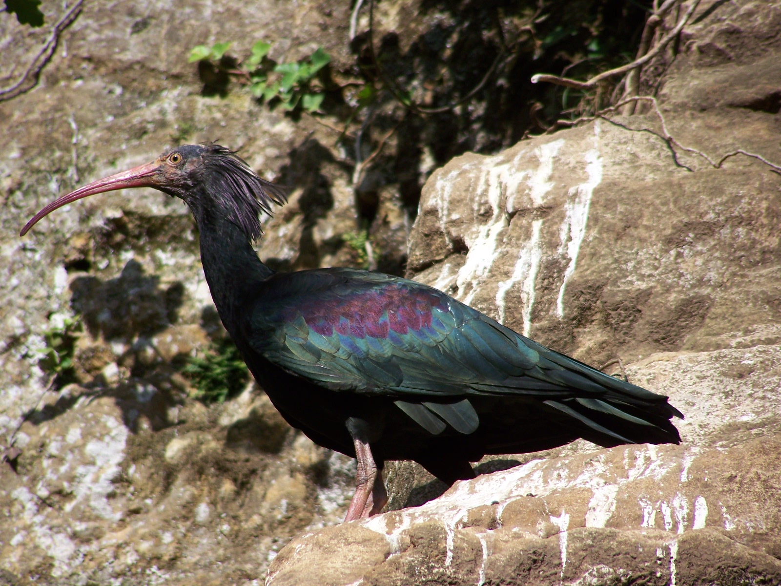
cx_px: 390
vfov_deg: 4.1
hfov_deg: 5.4
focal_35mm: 367
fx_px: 8280
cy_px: 293
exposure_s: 1/500
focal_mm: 60.8
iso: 64
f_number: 3.6
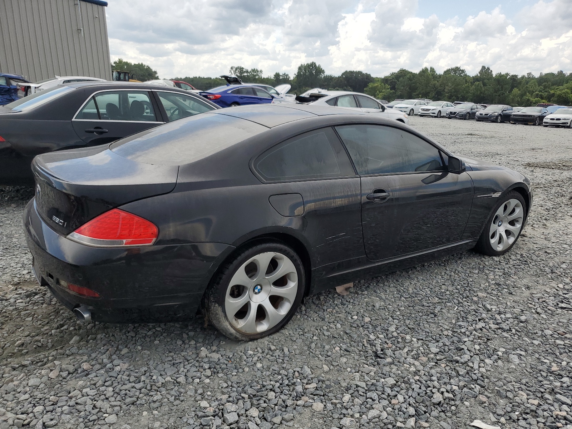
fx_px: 430
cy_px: 214
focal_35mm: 26
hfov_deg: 67.3
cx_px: 286
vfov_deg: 53.1
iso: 50
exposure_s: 1/1667
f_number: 1.5
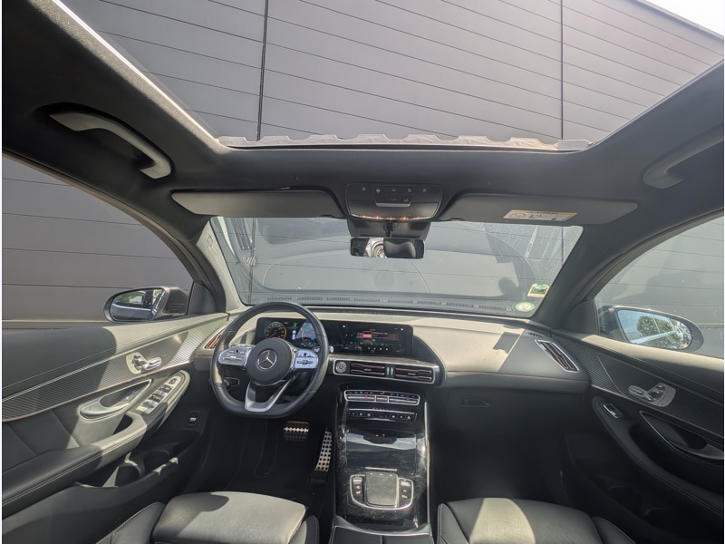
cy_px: 272
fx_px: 251
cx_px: 362
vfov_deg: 94.5
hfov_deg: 110.5
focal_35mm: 12
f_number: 1.95
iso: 37
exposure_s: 1/569
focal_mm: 2.23
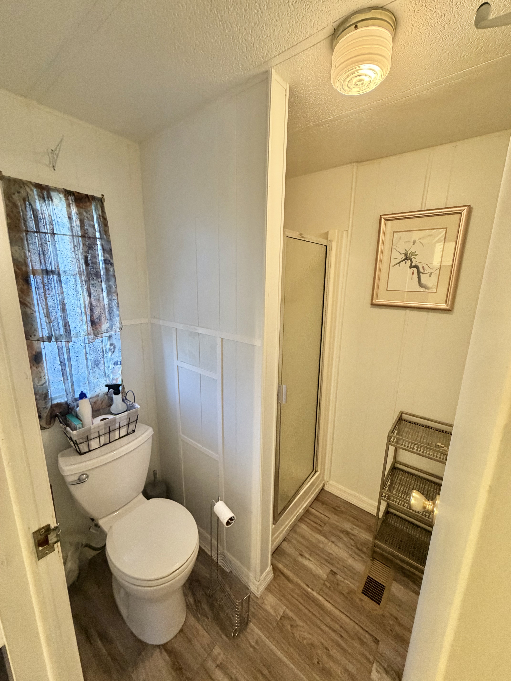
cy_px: 340
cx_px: 256
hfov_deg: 85.7
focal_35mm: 14
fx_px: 276
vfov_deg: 102.1
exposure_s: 1/60
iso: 320
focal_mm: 2.22
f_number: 2.2
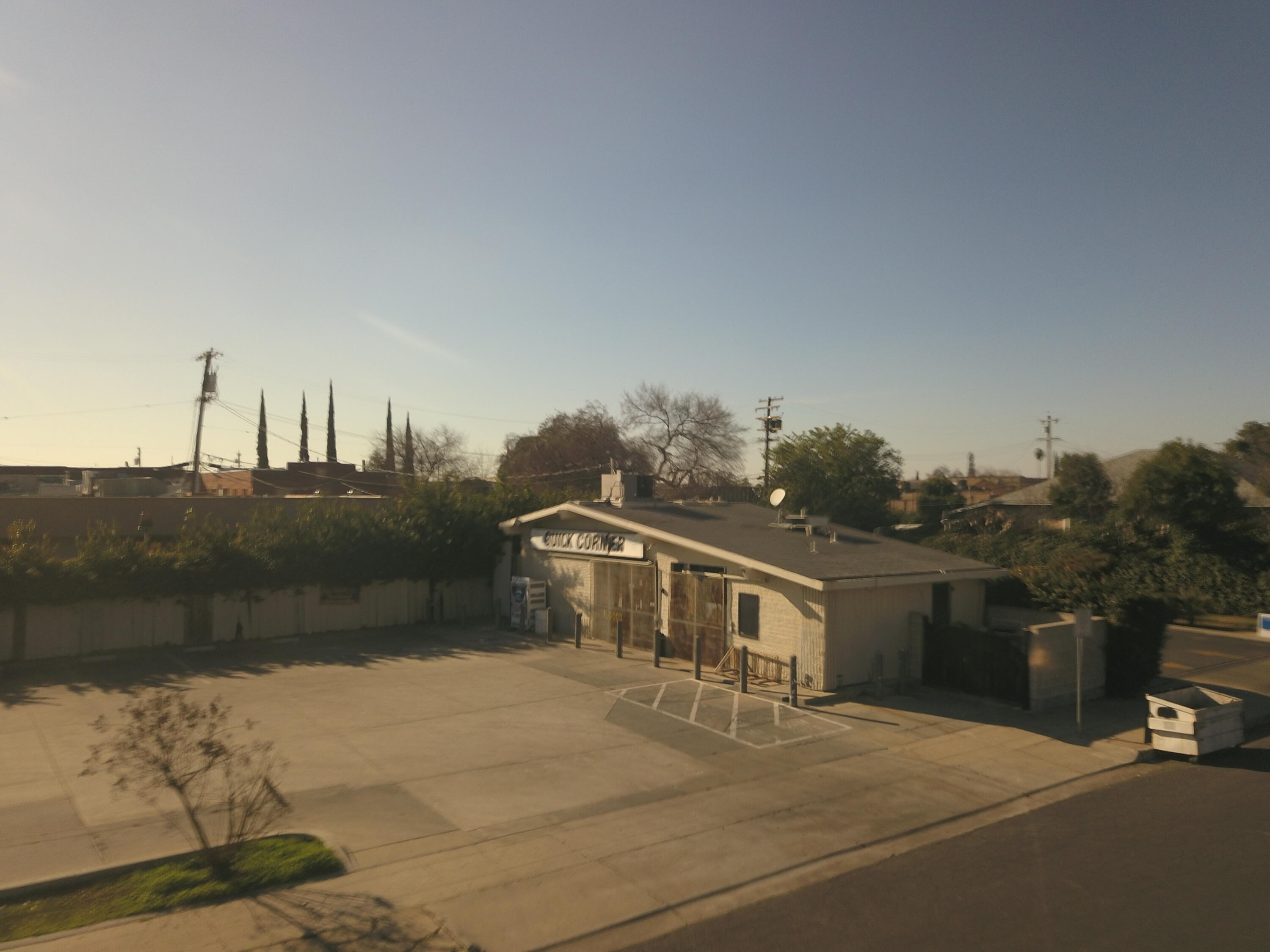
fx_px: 954
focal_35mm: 26
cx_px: 635
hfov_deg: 67.3
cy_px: 476
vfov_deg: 53.1
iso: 100
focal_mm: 4.7
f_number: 2.2
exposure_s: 1/194
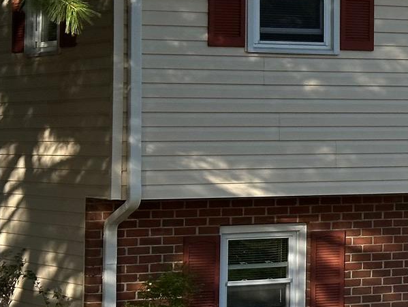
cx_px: 614
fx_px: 1934
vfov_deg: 9.0
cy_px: 15
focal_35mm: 164
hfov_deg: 11.5
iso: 64
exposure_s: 1/3876
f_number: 1.78
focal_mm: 6.86
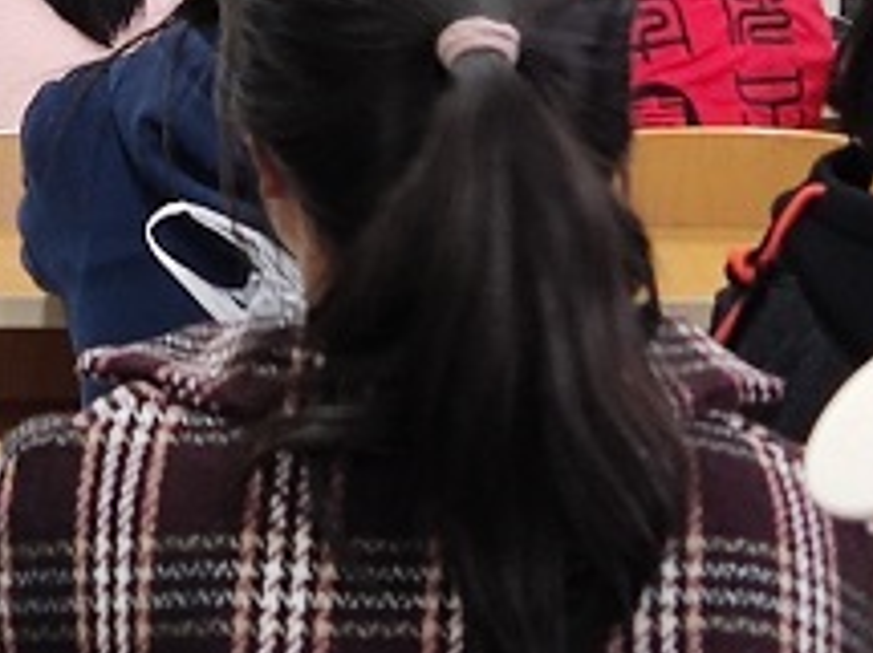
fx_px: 2848
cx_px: 353
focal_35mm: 113
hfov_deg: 17.4
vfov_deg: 12.6
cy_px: -256
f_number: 1.79
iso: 469
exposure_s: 1/60
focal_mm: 4.71
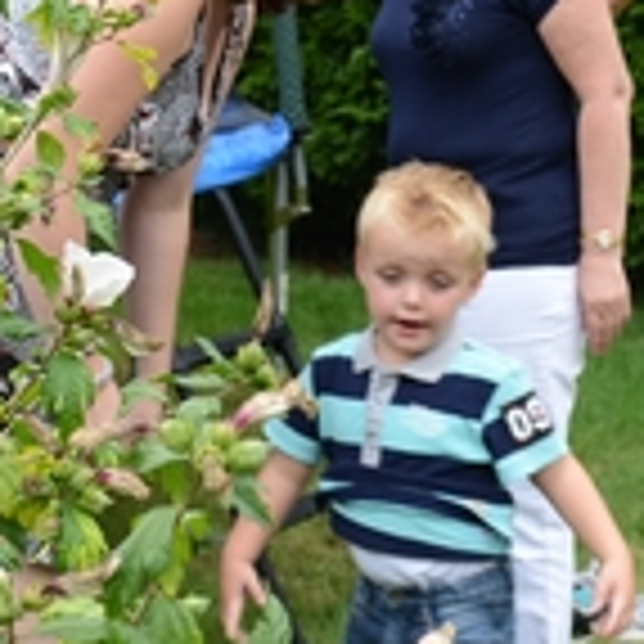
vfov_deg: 15.2
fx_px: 2399
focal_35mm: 114
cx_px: 203
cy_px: 95
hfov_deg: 15.2
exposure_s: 1/100
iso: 200
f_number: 5
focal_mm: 32
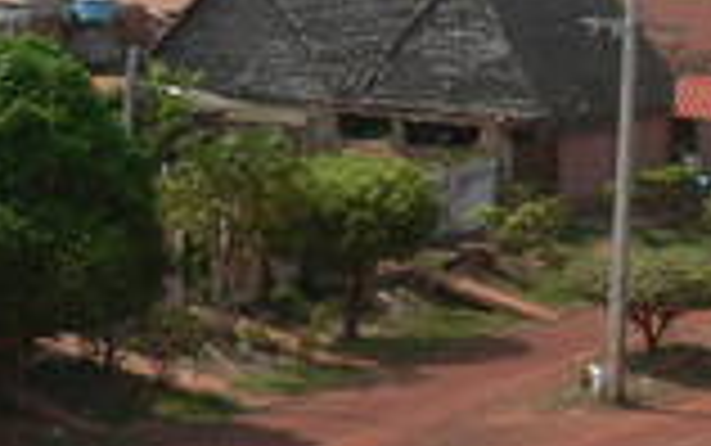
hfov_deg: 9.6
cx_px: 810
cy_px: 32
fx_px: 4188
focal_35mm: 216
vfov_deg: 6.1
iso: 80
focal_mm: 11.2
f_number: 4.5
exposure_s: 1/500
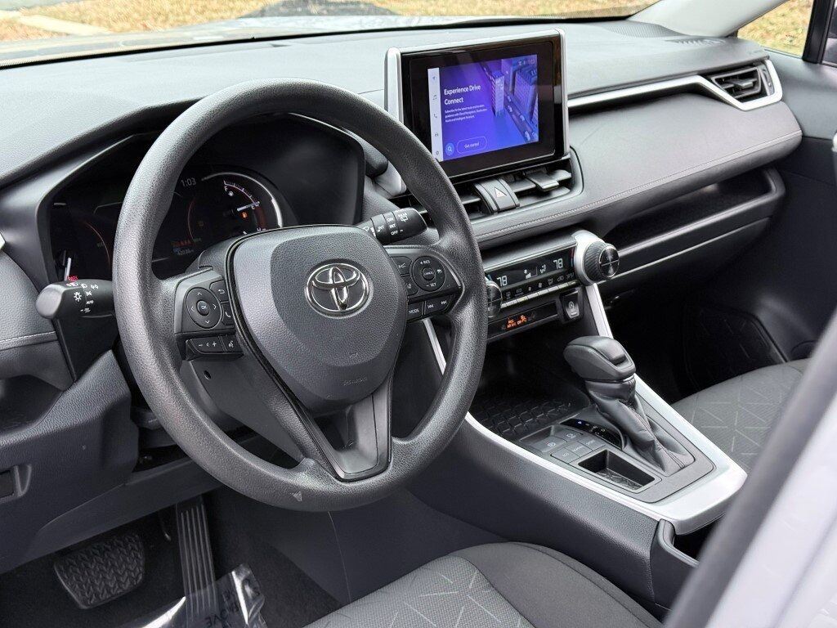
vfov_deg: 30.3
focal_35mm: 48
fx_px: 1161
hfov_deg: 39.7
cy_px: 314
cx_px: 418
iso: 80
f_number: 1.78
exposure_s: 1/251
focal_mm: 6.76
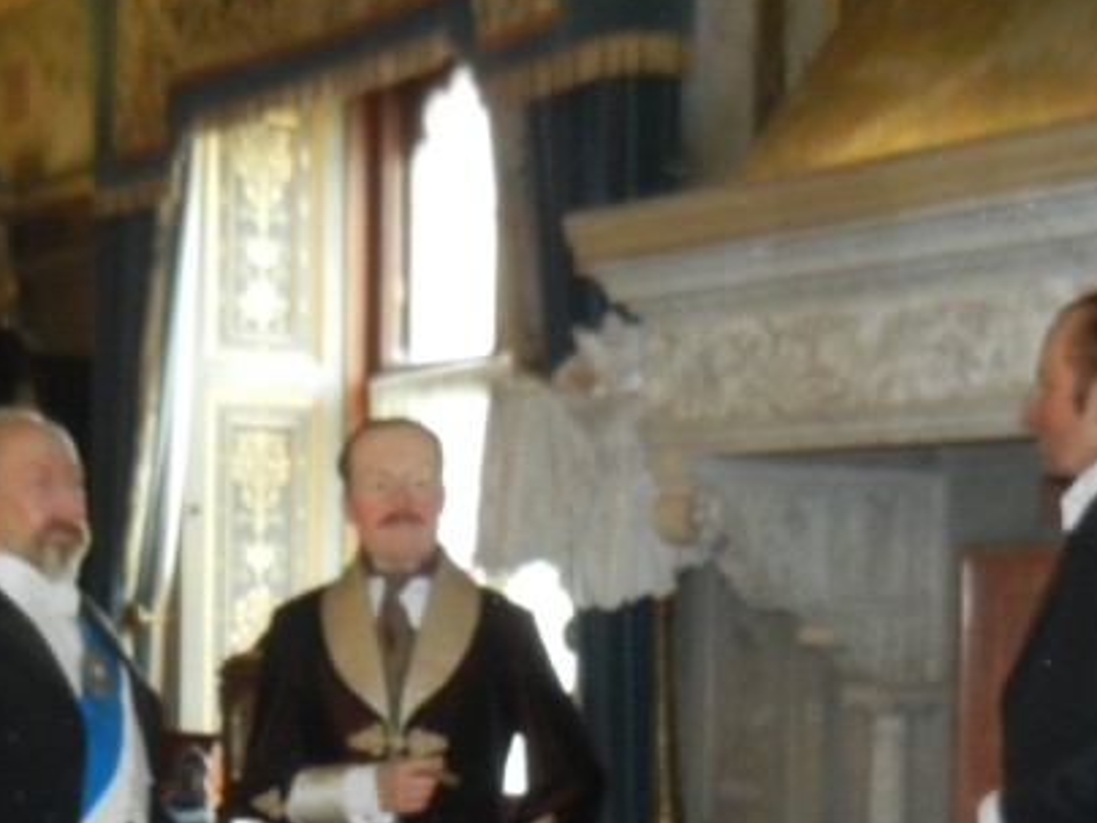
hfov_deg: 25.5
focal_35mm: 76
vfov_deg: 19.0
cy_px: 747
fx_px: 2408
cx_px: 377
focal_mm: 5.4
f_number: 3.5
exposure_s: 1/30
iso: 448
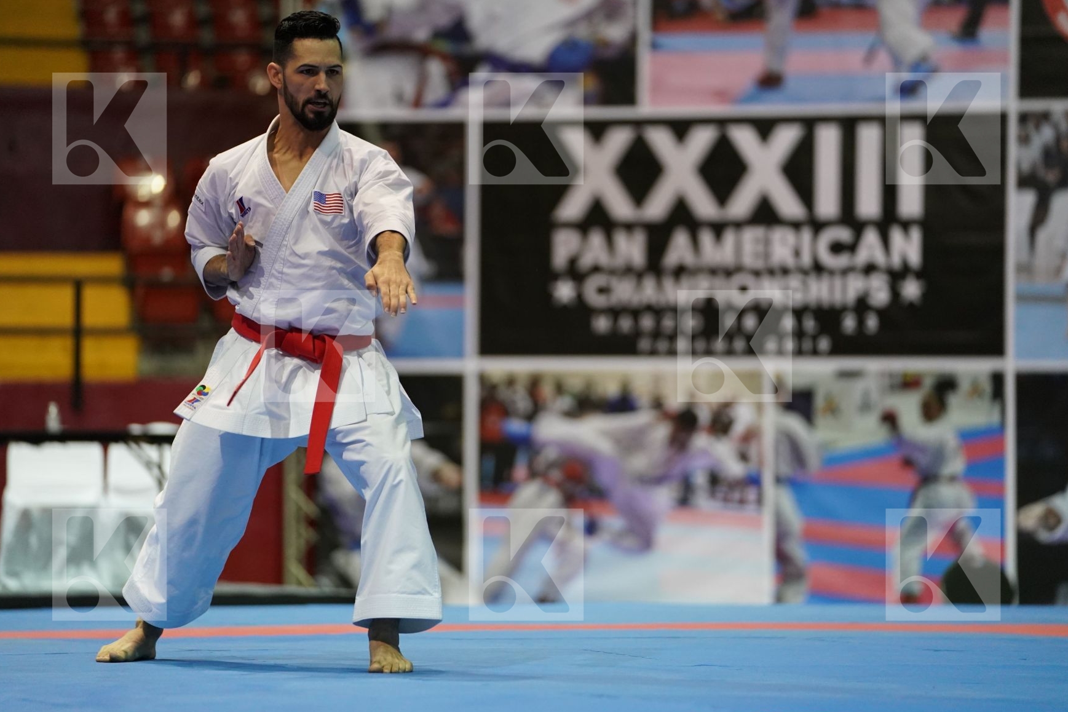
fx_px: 5073
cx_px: 526
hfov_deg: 12.0
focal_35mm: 171
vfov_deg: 8.0
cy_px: 346
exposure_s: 1/320
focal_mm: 165
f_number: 2.8
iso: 3200
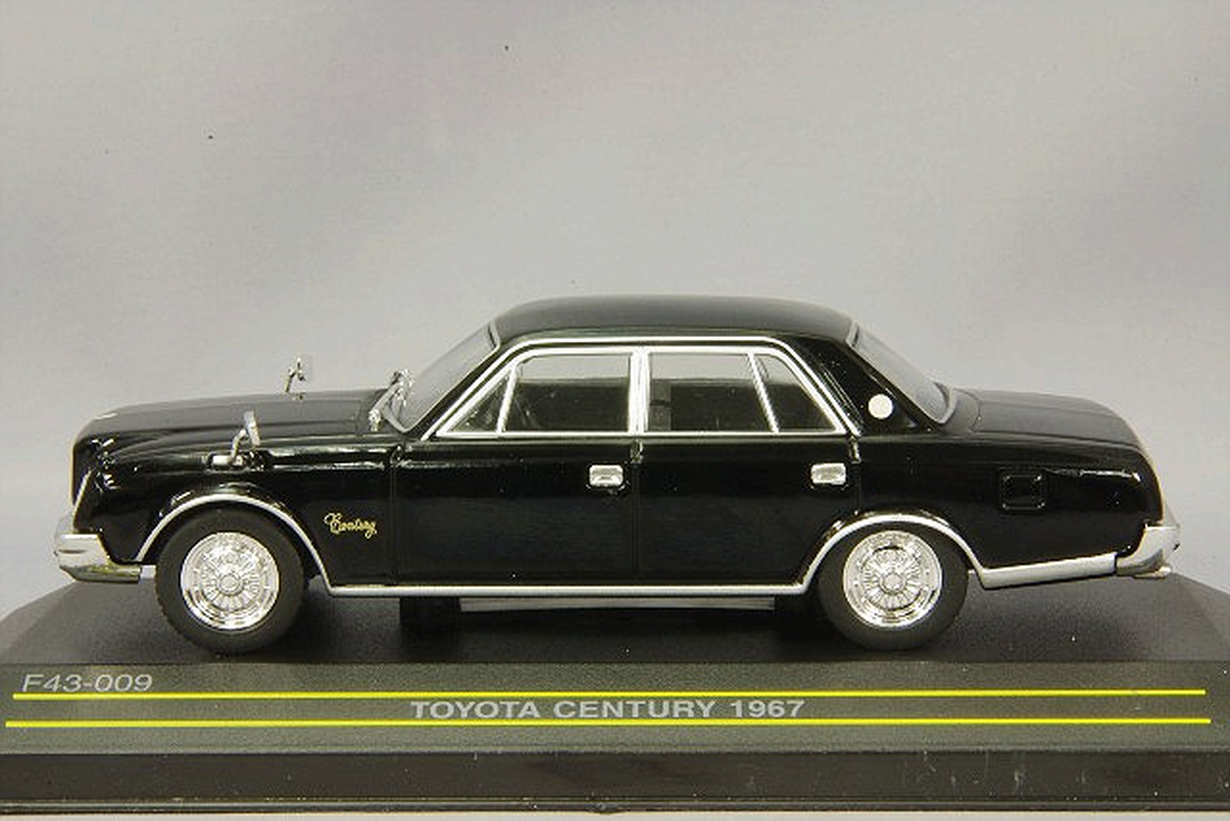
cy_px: 410
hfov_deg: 18.3
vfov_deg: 12.2
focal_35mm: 112
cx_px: 615
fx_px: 3827
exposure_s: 1
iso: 400
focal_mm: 75
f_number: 32
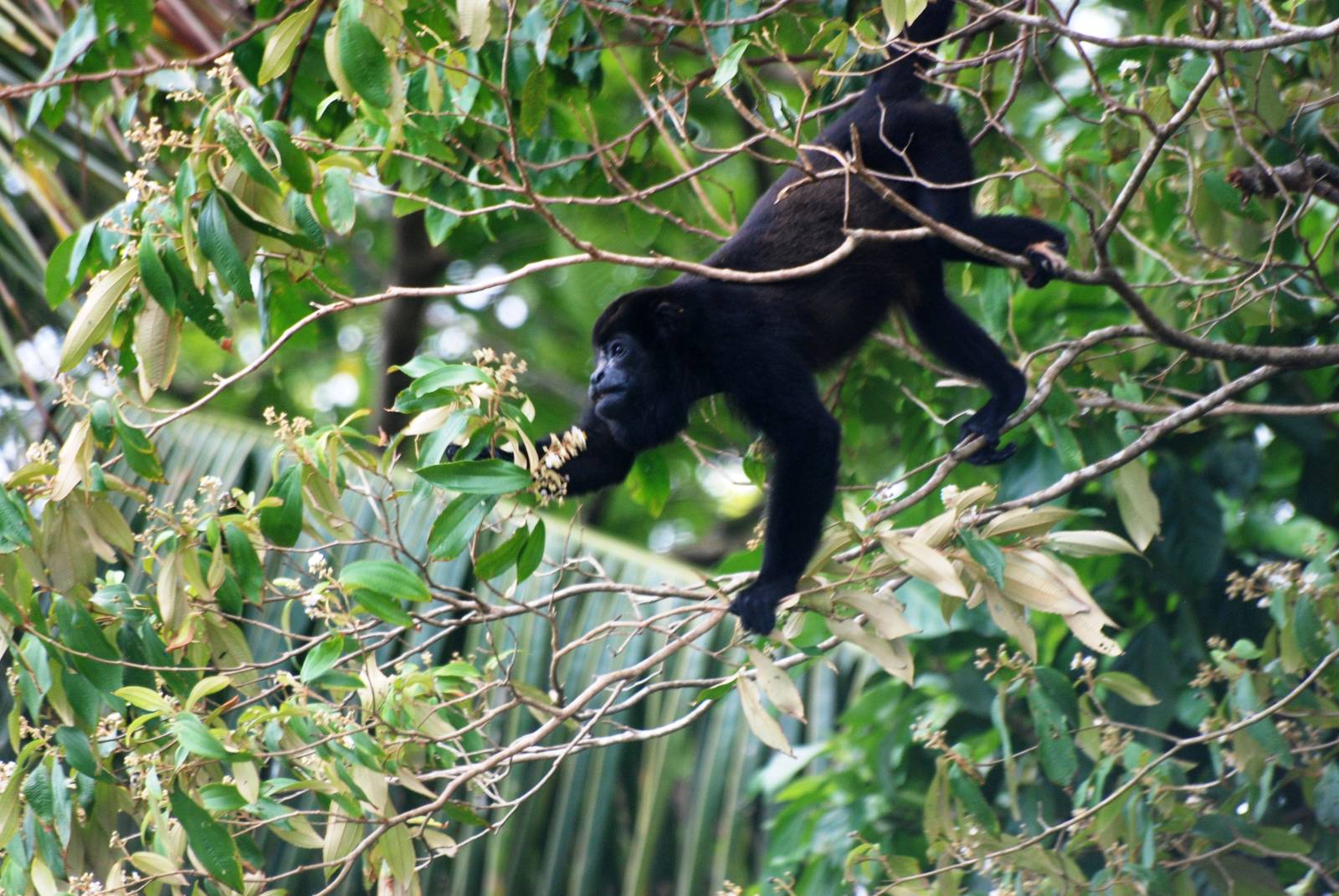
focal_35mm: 450
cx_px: 670
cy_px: 448
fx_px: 16757
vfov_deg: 3.1
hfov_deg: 4.6
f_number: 5.6
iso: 400
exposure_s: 1/160
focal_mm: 300
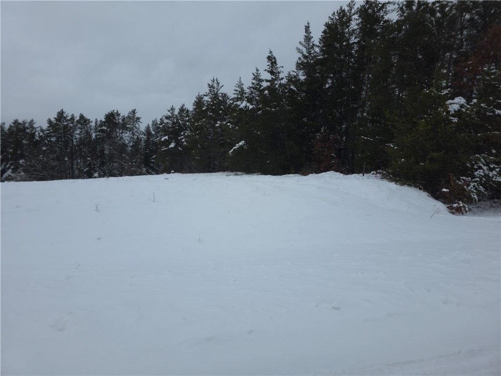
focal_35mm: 23
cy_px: 188
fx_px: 333
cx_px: 250
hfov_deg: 73.9
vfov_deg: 58.9
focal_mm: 6.3
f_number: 1.7
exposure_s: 1/2880
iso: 125
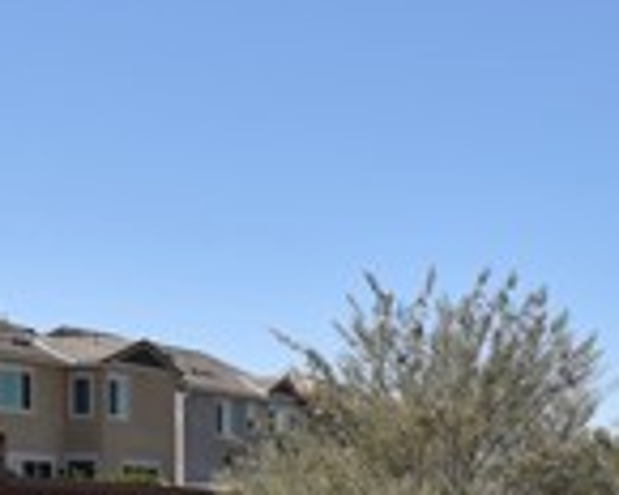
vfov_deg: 12.1
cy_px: 655
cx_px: 815
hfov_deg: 14.8
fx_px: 2272
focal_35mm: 124
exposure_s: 1/200
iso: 100
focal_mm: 30
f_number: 11
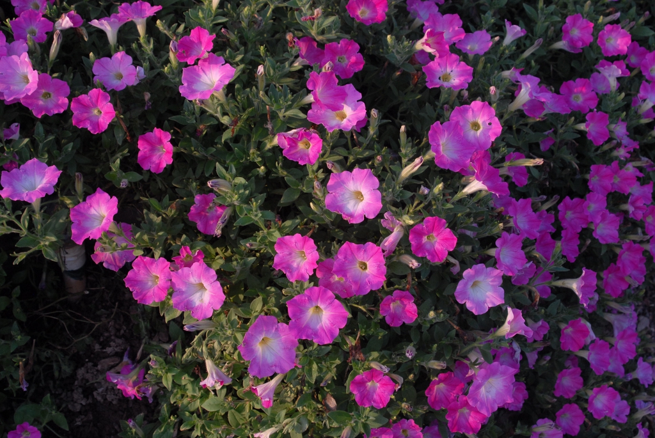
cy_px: 219
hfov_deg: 41.1
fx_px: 874
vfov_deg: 28.1
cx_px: 328
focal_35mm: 48
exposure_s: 1/160
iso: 400
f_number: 6.3
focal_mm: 32
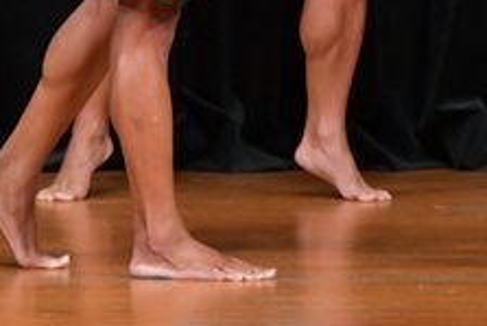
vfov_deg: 1.4
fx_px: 13401
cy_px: -177
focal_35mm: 990
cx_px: 320
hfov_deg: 2.1
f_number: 5.6
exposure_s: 1/400
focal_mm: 190
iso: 5000
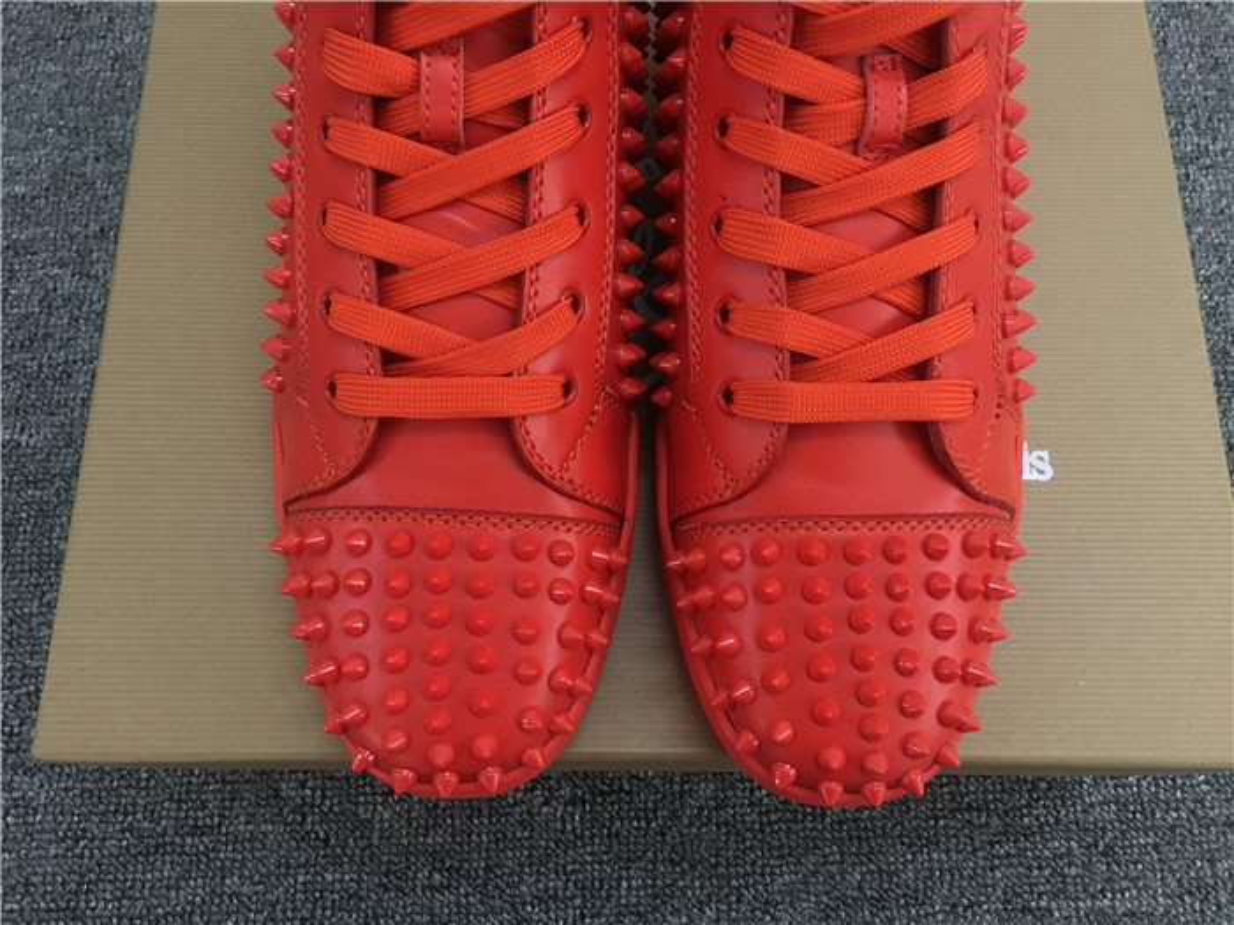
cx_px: 617
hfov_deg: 61.7
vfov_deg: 48.2
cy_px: 462
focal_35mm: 29
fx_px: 1034
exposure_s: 1/20
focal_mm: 4.15
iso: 200
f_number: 2.2
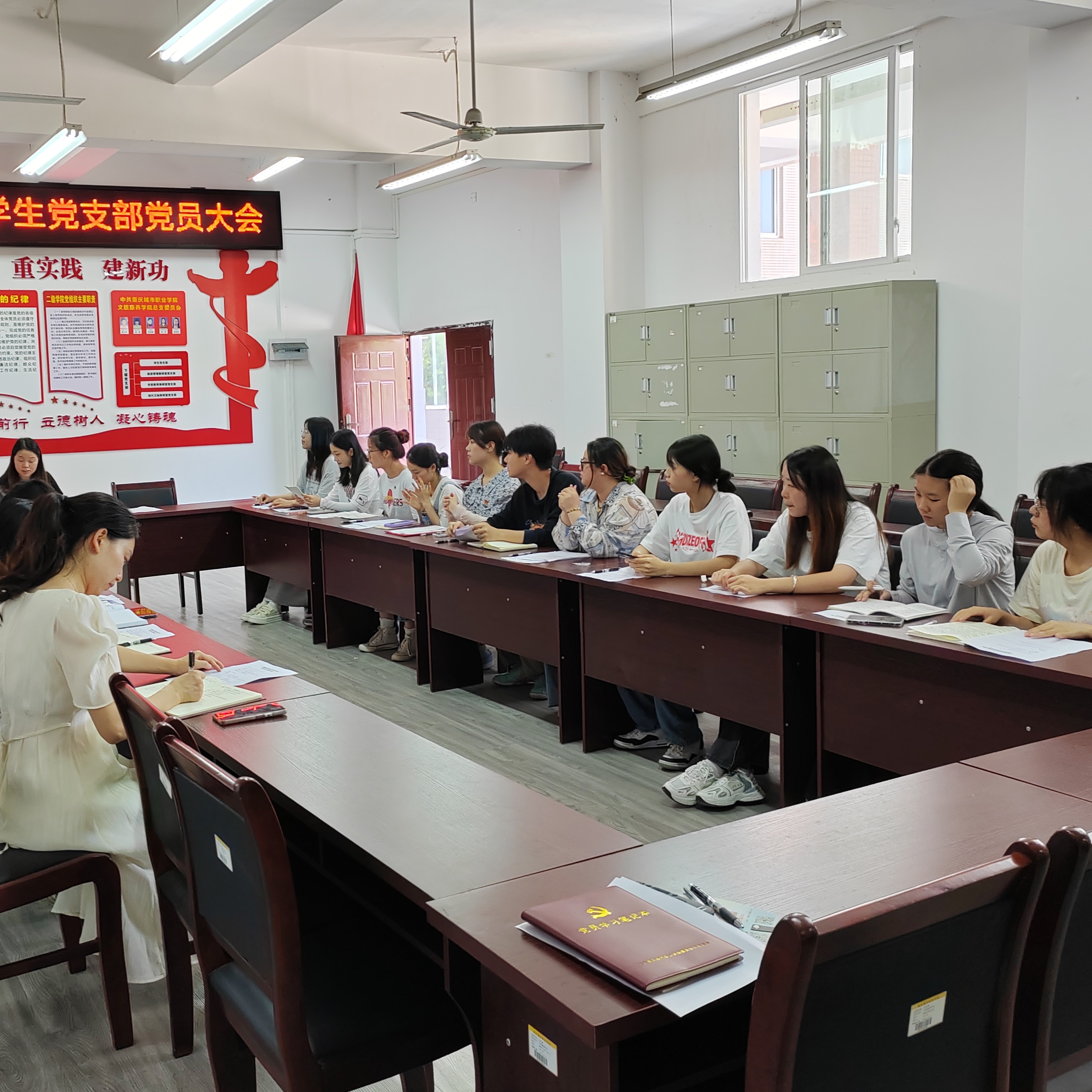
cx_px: 389
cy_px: 508
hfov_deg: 46.7
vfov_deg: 47.2
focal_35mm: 35
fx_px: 1249
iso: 310
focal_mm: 5.52
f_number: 1.9
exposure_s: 1/50
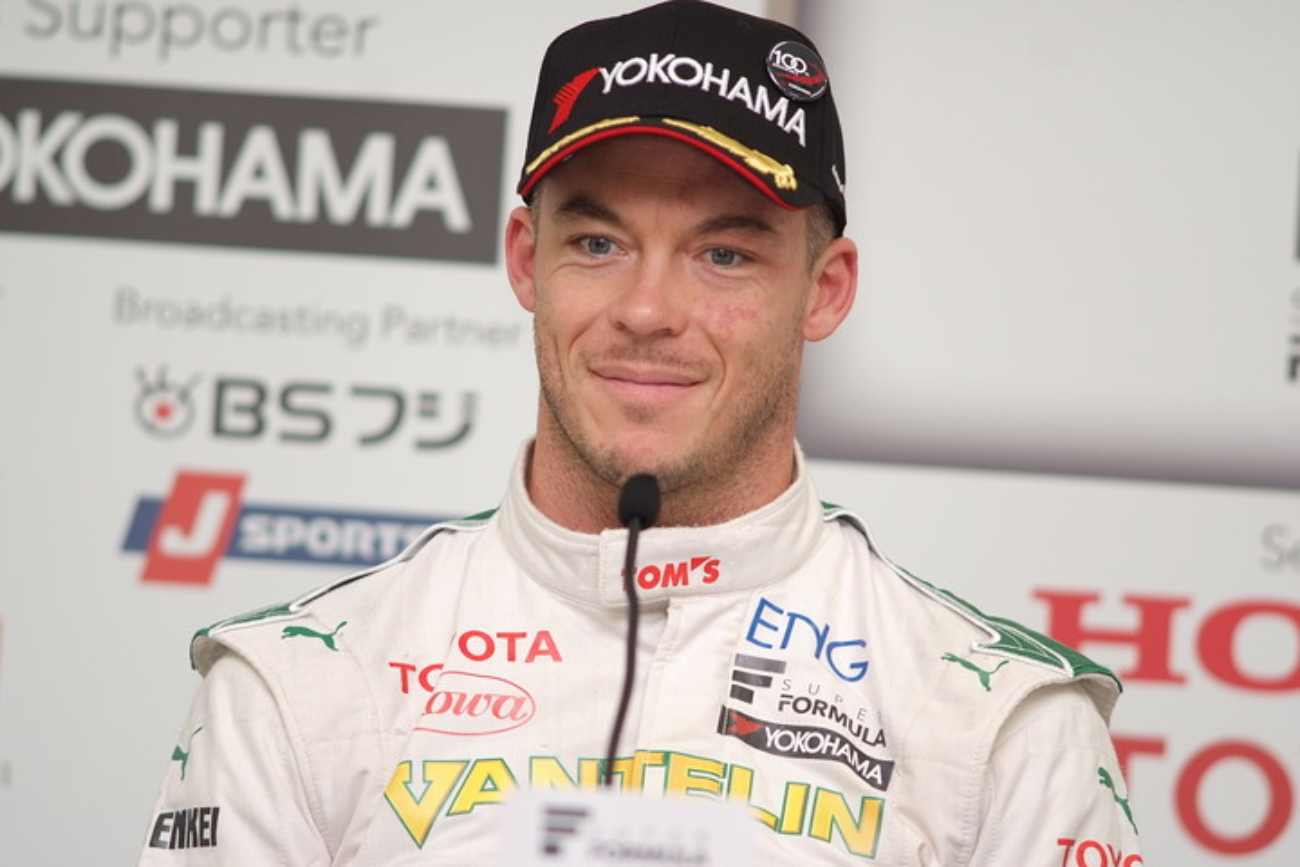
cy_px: 434
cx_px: 650
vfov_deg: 5.1
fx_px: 9749
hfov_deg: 7.6
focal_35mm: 270
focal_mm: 180
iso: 400
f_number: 2.8
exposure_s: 1/250
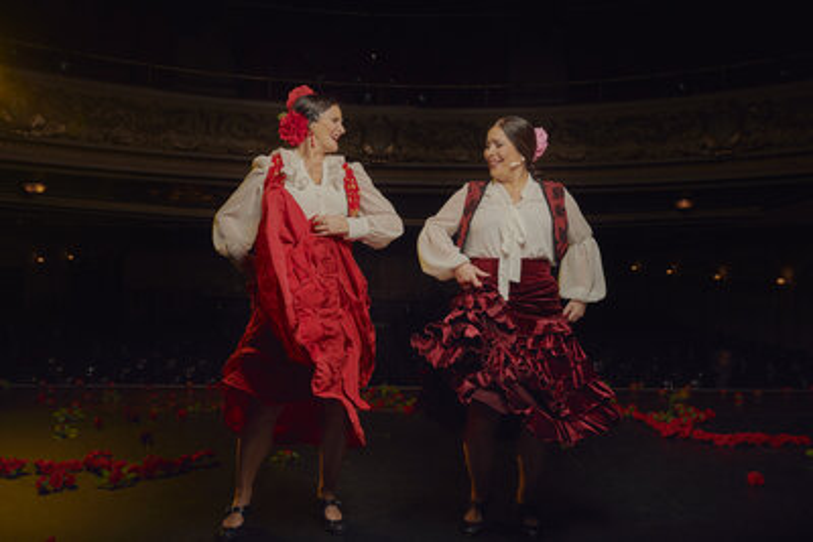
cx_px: 406
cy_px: 271
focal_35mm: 32
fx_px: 723
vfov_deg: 41.1
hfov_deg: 58.7
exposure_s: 1/250
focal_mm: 32
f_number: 6.3
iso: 320
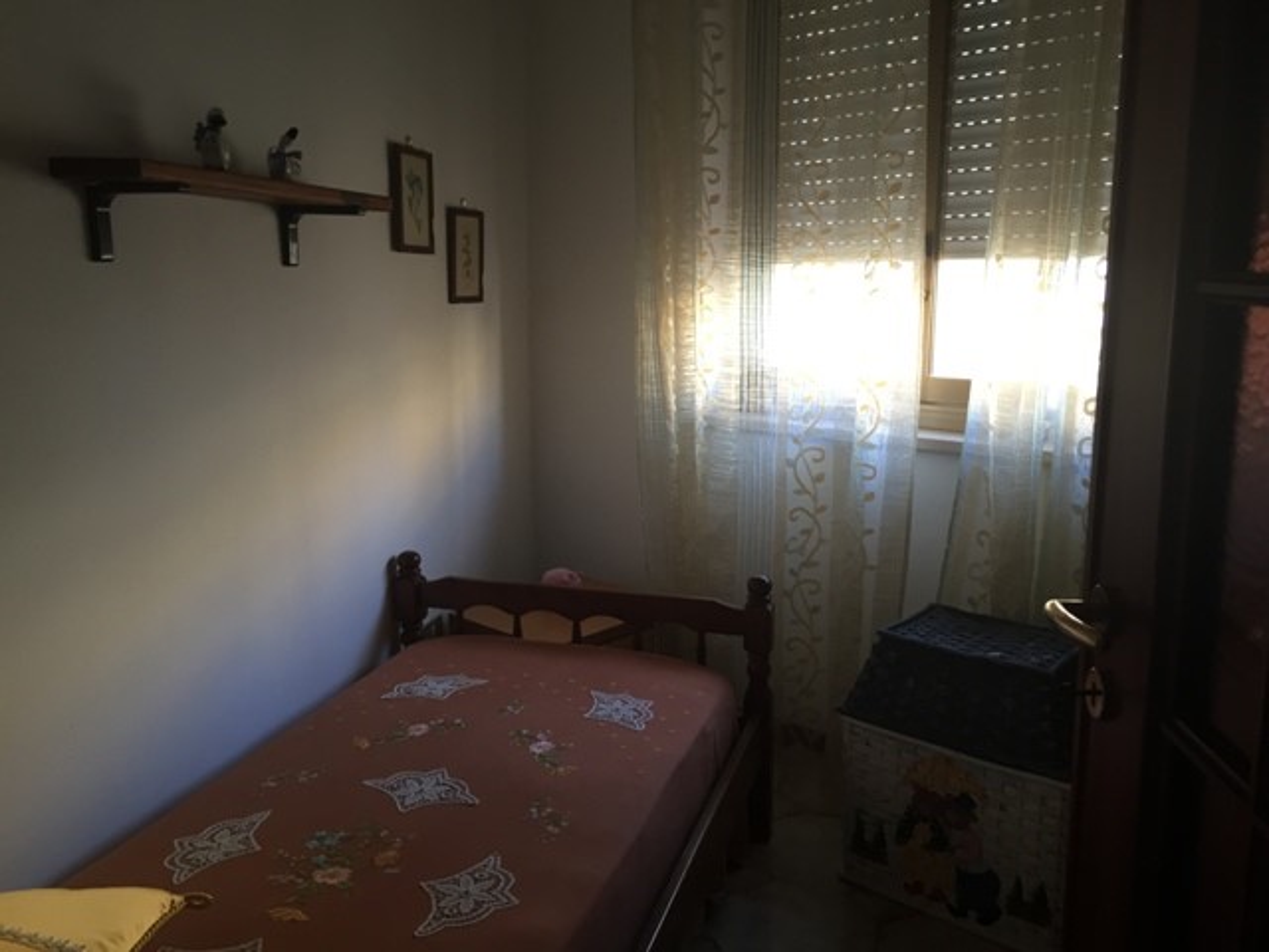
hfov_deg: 61.7
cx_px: 634
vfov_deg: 48.2
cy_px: 476
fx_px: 1063
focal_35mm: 29
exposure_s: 1/30
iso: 64
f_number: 2.2
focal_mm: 4.15
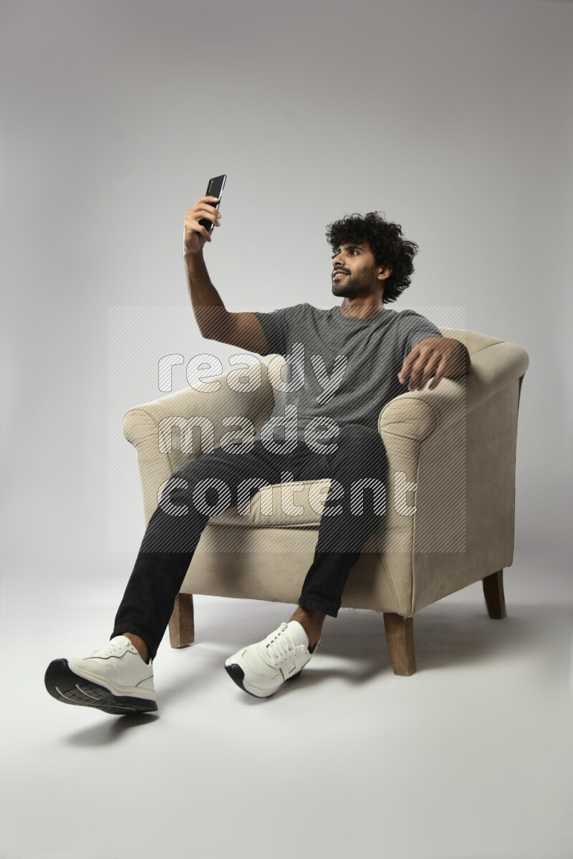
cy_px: 430
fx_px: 812
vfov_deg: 55.8
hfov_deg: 38.9
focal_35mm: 34
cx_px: 286
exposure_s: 1/125
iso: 400
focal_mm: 34
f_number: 5.6
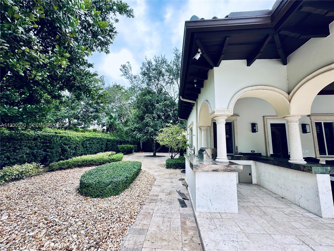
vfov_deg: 85.7
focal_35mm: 14
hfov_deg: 102.1
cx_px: 167
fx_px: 135
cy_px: 126
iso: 40
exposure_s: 1/99
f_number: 2.2
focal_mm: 2.22
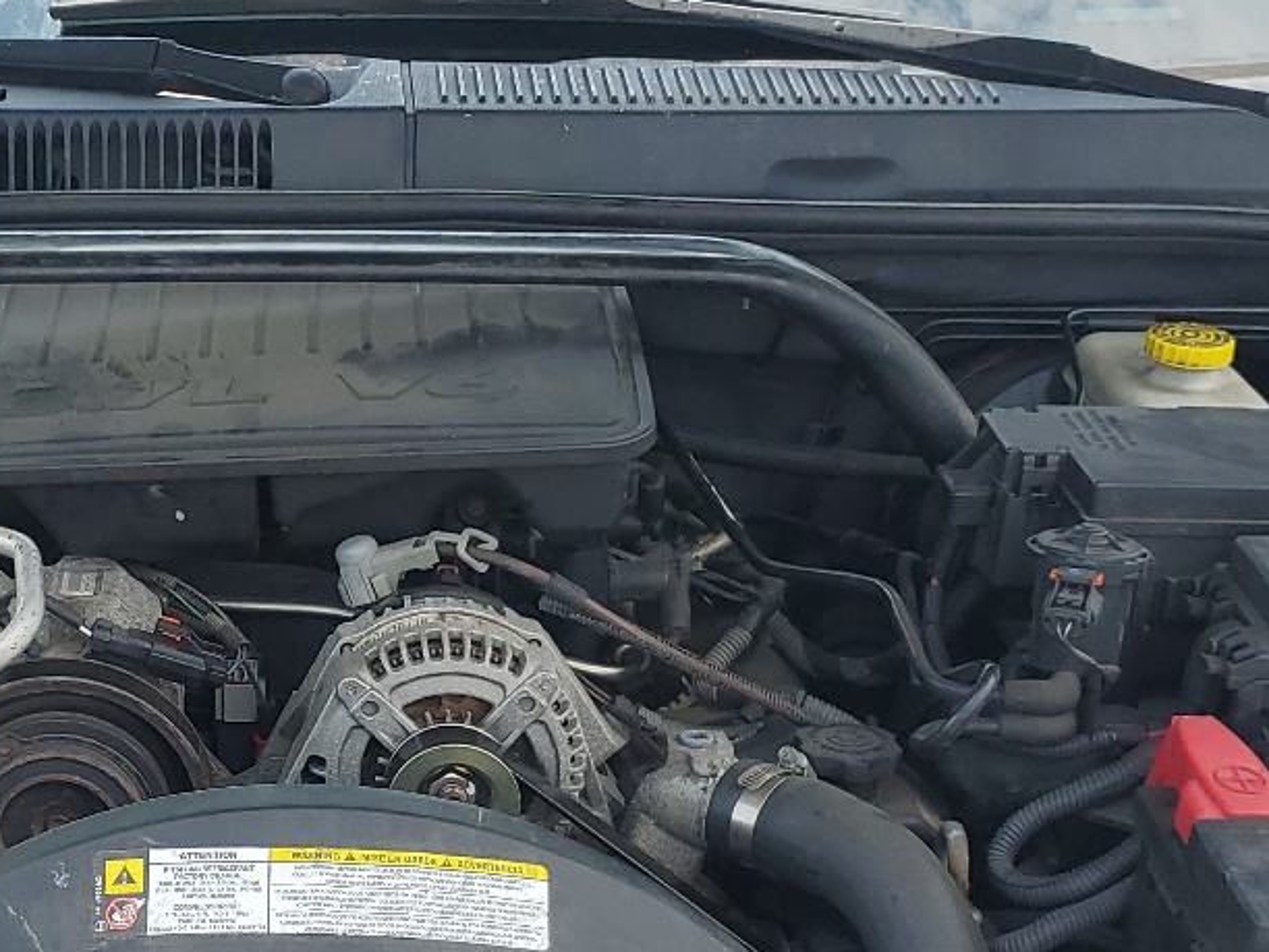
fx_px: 2493
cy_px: 740
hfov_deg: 27.9
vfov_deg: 21.4
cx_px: 243
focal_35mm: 68
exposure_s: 1/1250
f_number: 1.5
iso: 50
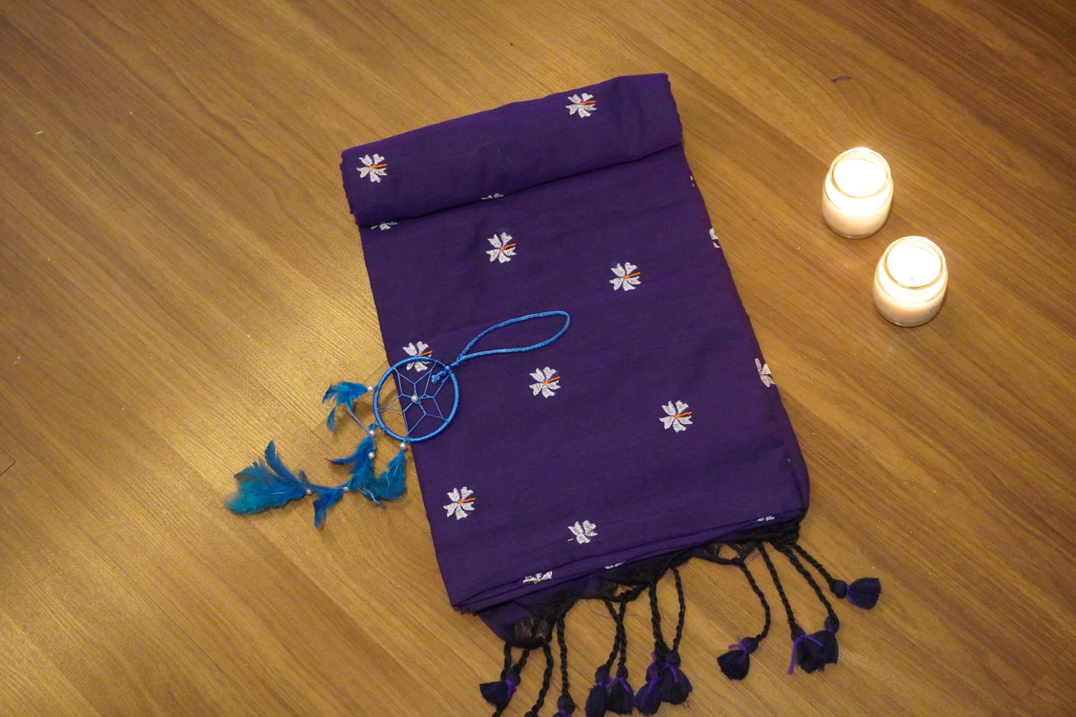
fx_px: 1614
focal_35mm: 54
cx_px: 538
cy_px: 358
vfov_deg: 25.1
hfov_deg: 36.9
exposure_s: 1/50
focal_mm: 36
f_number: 5.6
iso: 6400
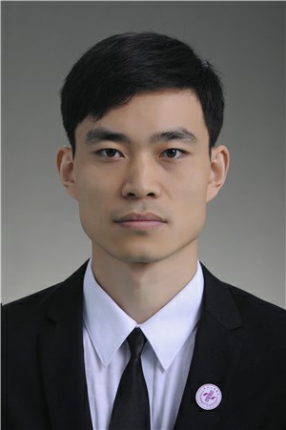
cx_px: 143
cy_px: 215
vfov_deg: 16.1
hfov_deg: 10.7
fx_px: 1522
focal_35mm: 128
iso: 160
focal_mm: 85
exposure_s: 1/125
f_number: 5.6
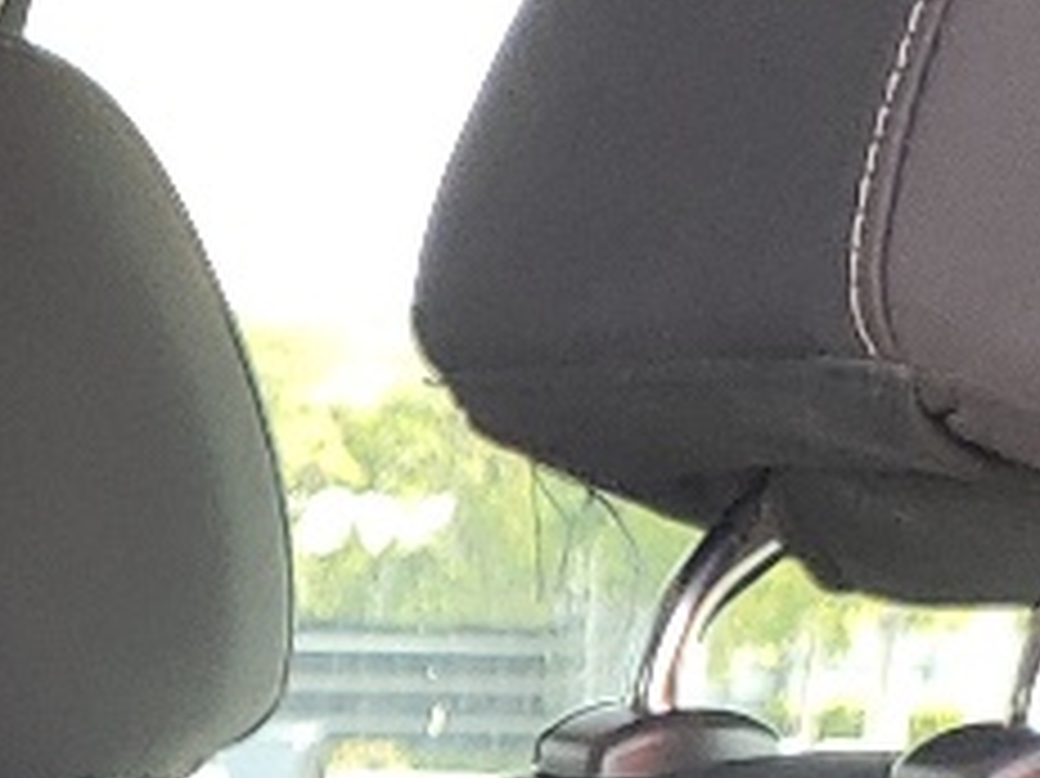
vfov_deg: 7.2
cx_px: -1121
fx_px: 5405
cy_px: 2415
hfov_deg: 10.1
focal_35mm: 180
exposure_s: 1/120
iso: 50
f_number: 1.5
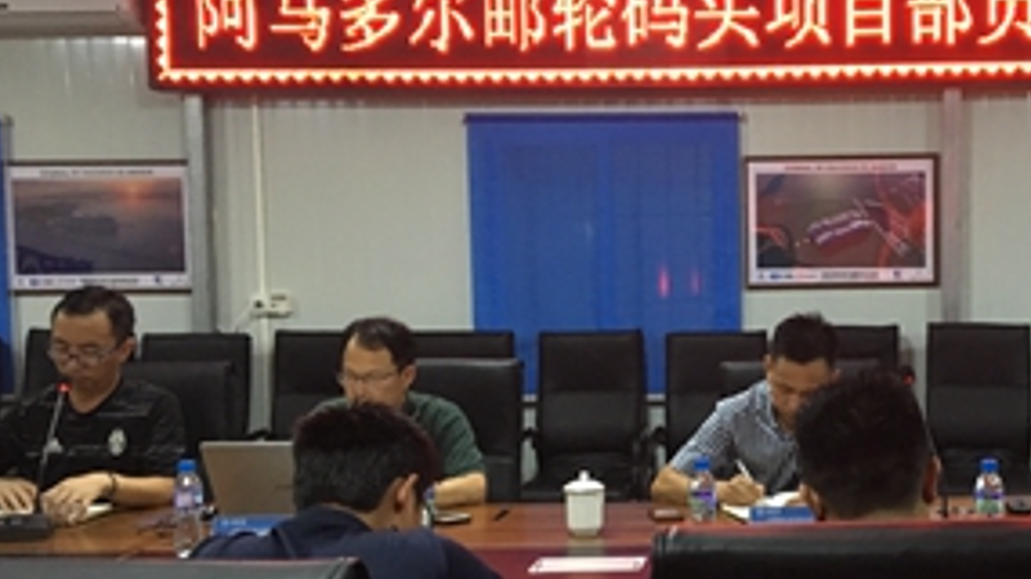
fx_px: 1366
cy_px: 373
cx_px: 807
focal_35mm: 50
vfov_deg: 23.8
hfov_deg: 39.9
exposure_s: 1/15
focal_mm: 4.15
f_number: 2.2
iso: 200
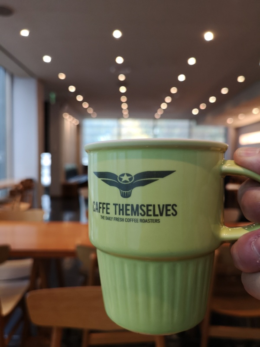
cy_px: 174
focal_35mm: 27
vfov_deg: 65.3
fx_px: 270
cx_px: 130
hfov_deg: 51.4
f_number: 1.8
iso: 160
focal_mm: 3.95
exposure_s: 1/45
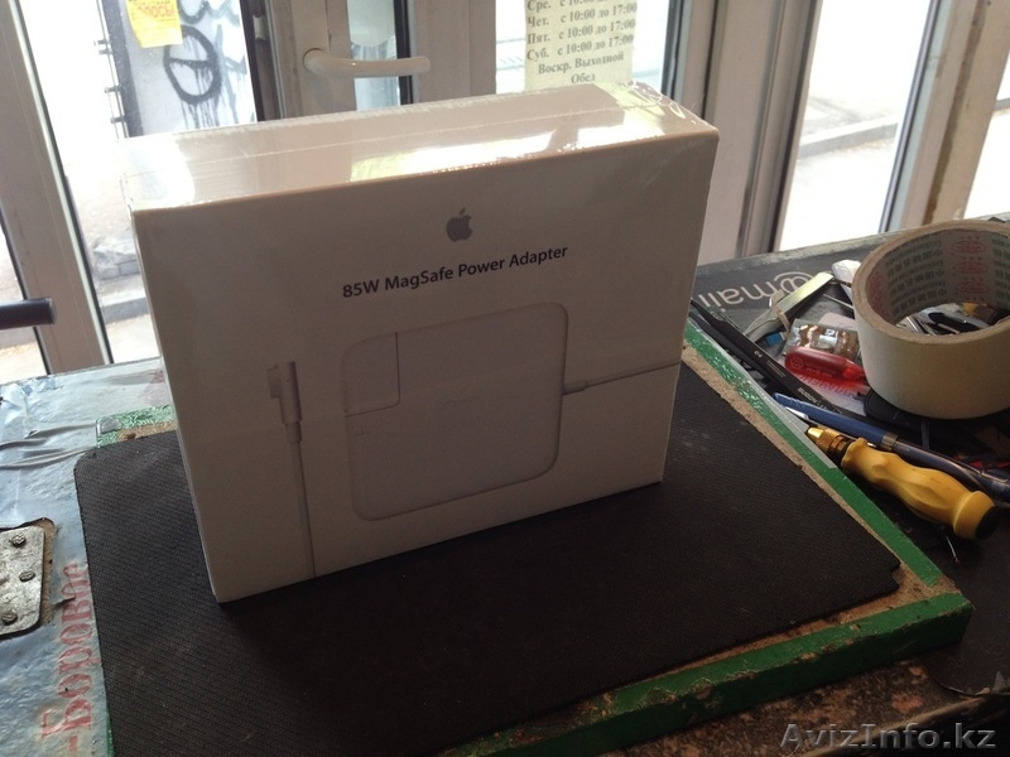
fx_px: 1021
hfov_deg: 52.6
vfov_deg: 40.7
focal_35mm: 35
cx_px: 505
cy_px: 378
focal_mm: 4.28
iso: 64
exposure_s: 1/60
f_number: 2.4
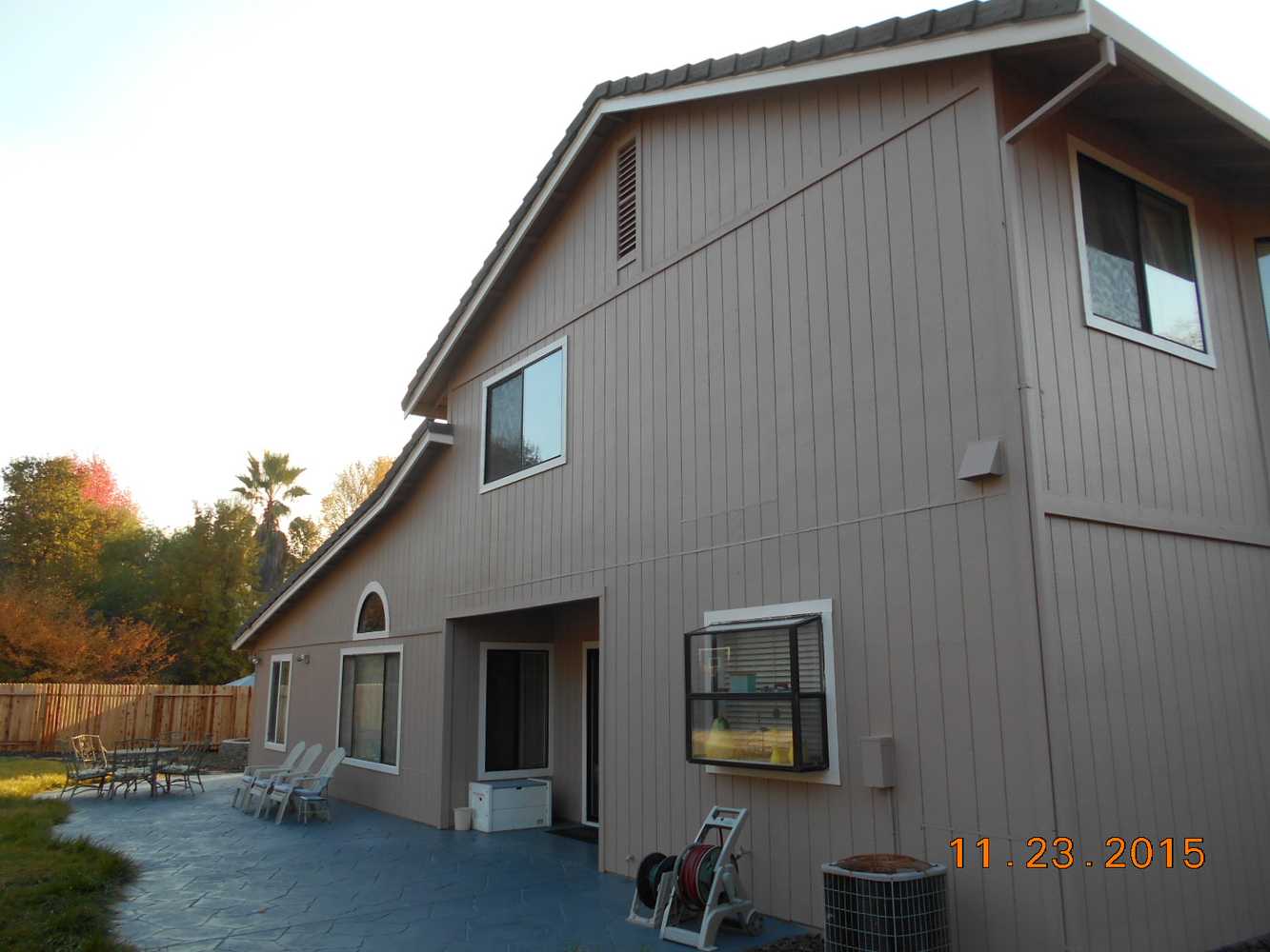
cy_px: 476
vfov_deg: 53.1
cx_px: 635
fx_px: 954
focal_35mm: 26
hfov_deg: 67.3
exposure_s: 1/200
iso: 80
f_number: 3.2
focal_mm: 4.6
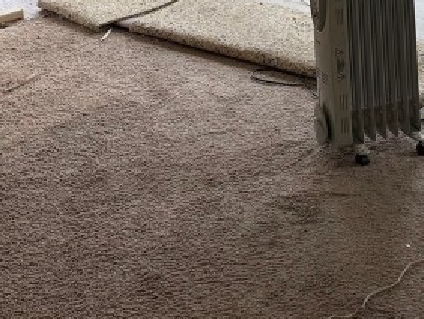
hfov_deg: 22.4
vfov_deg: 14.9
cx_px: 272
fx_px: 1067
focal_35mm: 87
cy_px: -244
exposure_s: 1/121
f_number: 1.78
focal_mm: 6.76
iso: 125
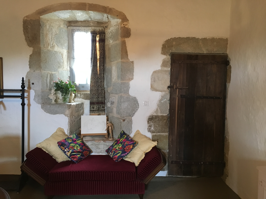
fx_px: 223
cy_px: 100
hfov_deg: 61.7
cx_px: 133
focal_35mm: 29
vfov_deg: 48.2
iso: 200
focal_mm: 4.15
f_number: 2.2
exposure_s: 1/17
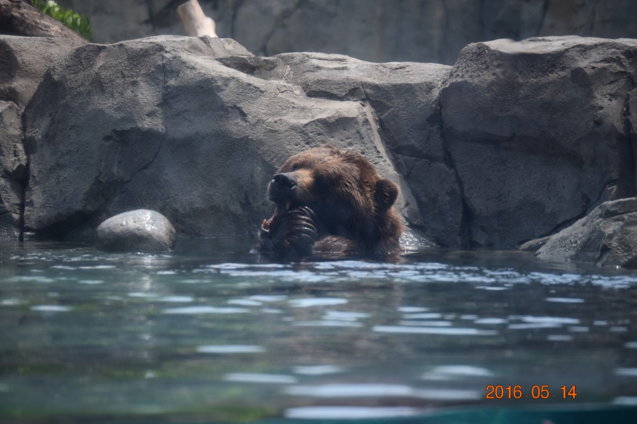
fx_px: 3582
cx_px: 318
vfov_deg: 6.8
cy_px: 212
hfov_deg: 10.2
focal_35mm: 202
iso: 400
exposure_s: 1/1250
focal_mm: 135
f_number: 5
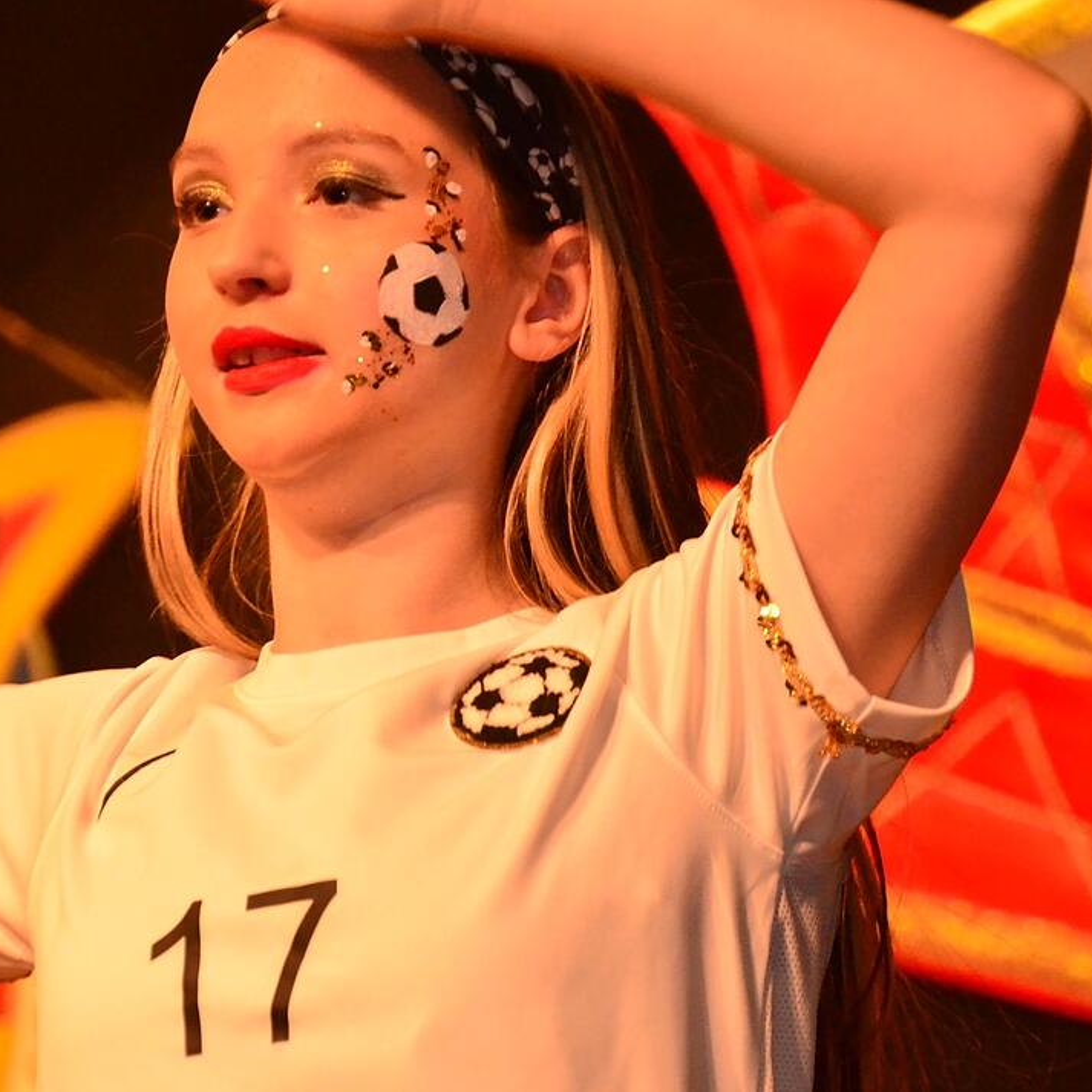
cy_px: 547
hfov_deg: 6.5
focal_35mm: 270
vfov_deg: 6.5
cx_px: 386
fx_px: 9636
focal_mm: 140
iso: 3200
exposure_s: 1/125
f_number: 6
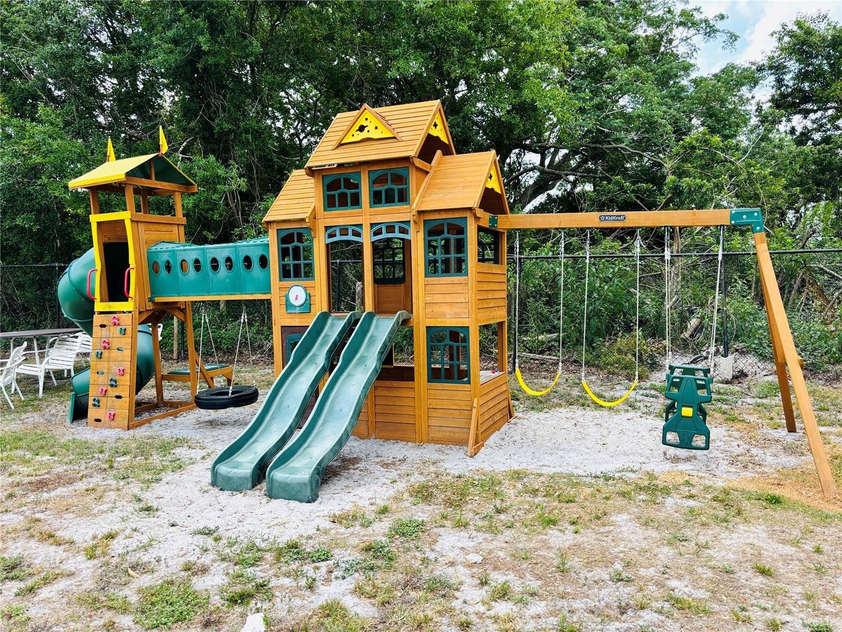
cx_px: 421
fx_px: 632
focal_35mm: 26
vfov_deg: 53.1
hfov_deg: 67.3
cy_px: 316
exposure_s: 1/781
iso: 50
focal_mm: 5.96
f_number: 1.6
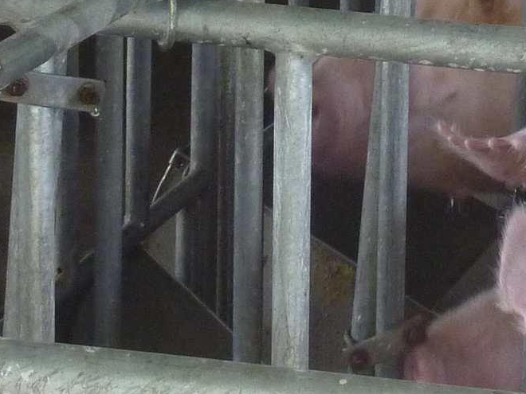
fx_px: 3480
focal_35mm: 229
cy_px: -342
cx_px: 647
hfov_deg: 8.5
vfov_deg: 6.3
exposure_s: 1/40
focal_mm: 9.7
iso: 250
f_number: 3.9
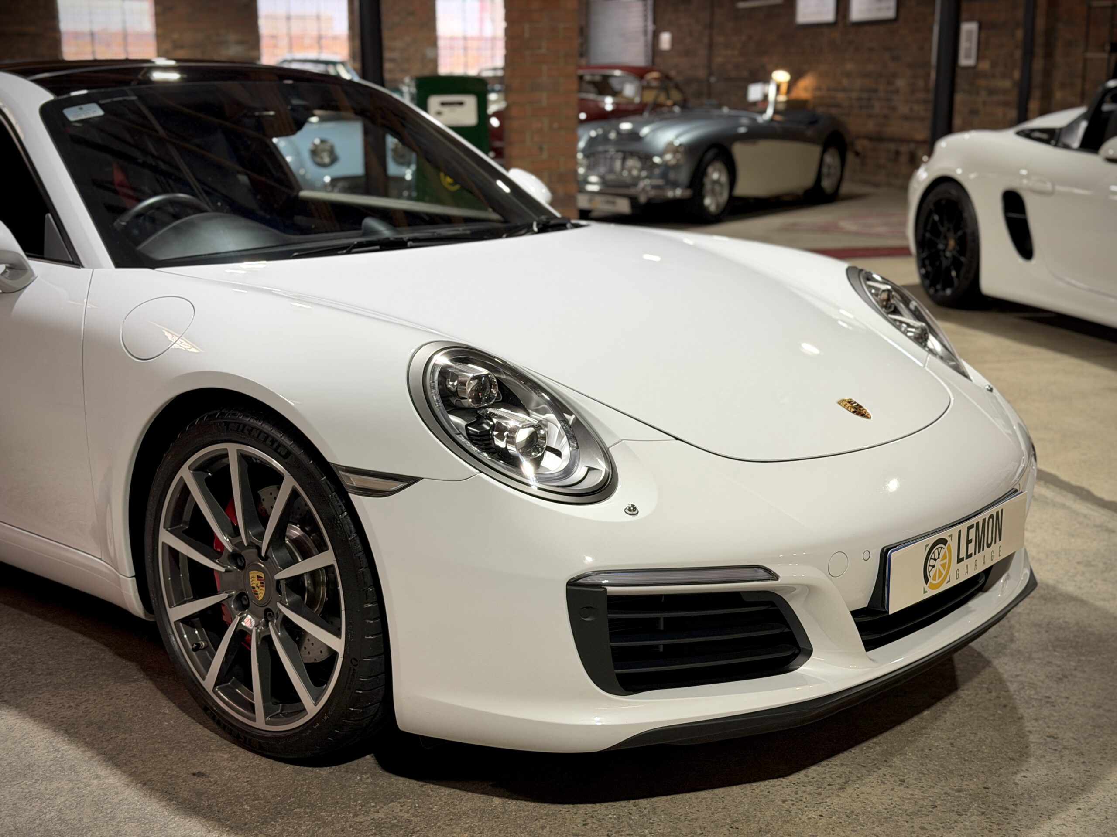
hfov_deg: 39.7
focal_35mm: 48
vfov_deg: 30.3
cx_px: 558
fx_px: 1549
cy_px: 418
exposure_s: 1/50
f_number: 1.78
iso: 100
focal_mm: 6.76
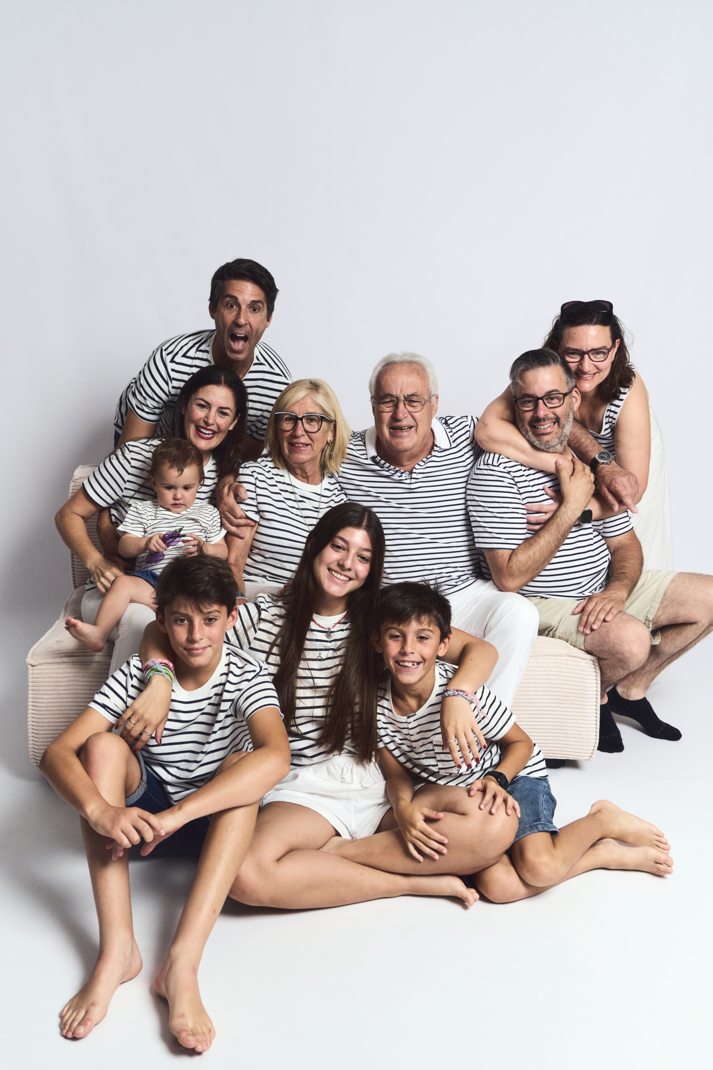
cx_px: 356
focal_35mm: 33
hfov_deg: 40.0
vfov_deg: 57.2
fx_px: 980
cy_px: 535
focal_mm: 33
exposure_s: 1/200
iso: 500
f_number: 6.3
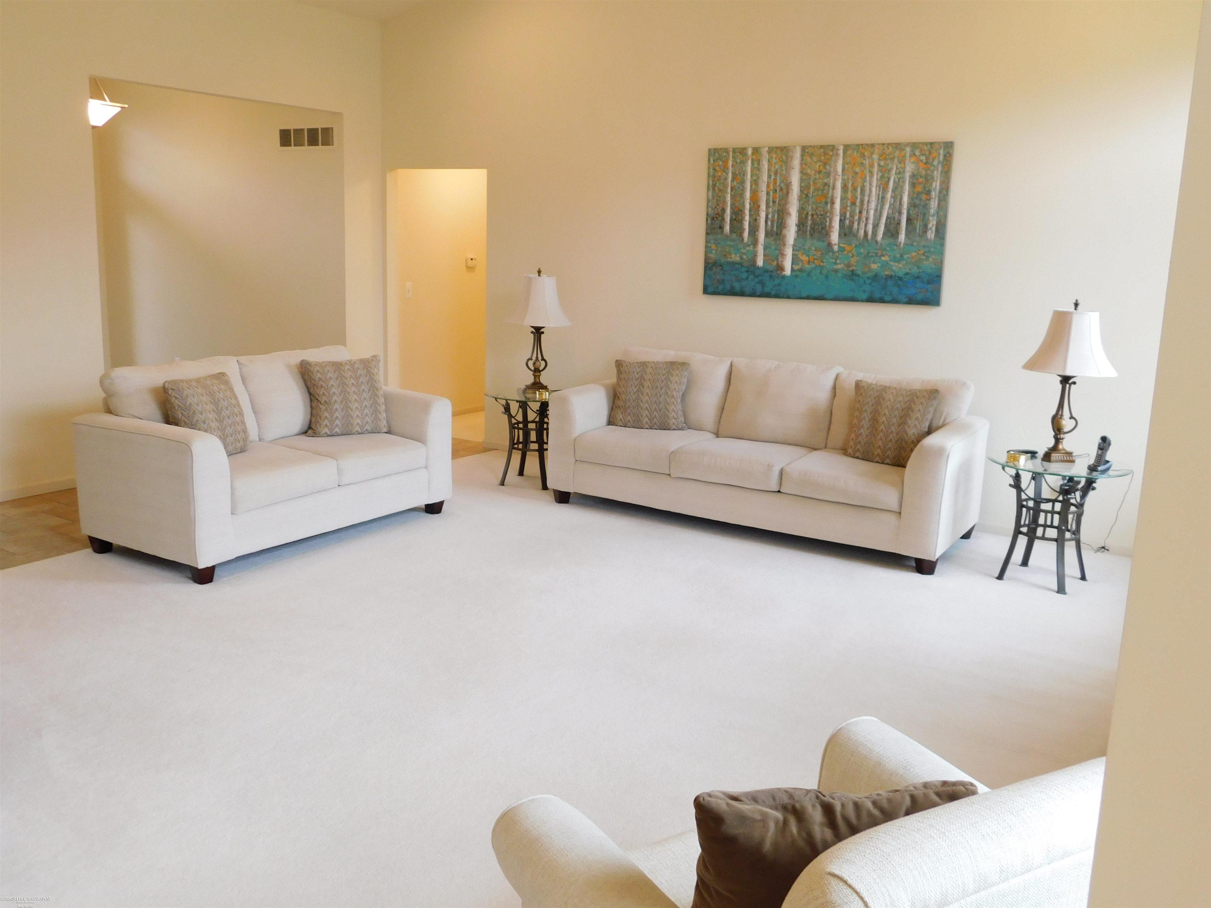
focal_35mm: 30
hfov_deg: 60.0
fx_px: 1050
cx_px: 606
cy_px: 454
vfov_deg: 46.8
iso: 180
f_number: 3.2
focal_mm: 5.3
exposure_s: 1/30
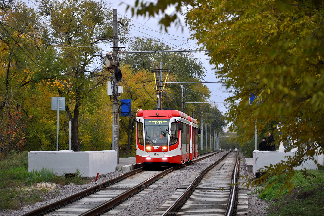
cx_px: 162
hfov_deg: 13.0
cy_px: 108
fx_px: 1418
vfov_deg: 8.7
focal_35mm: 158
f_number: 5.6
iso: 400
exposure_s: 1/160
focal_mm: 105
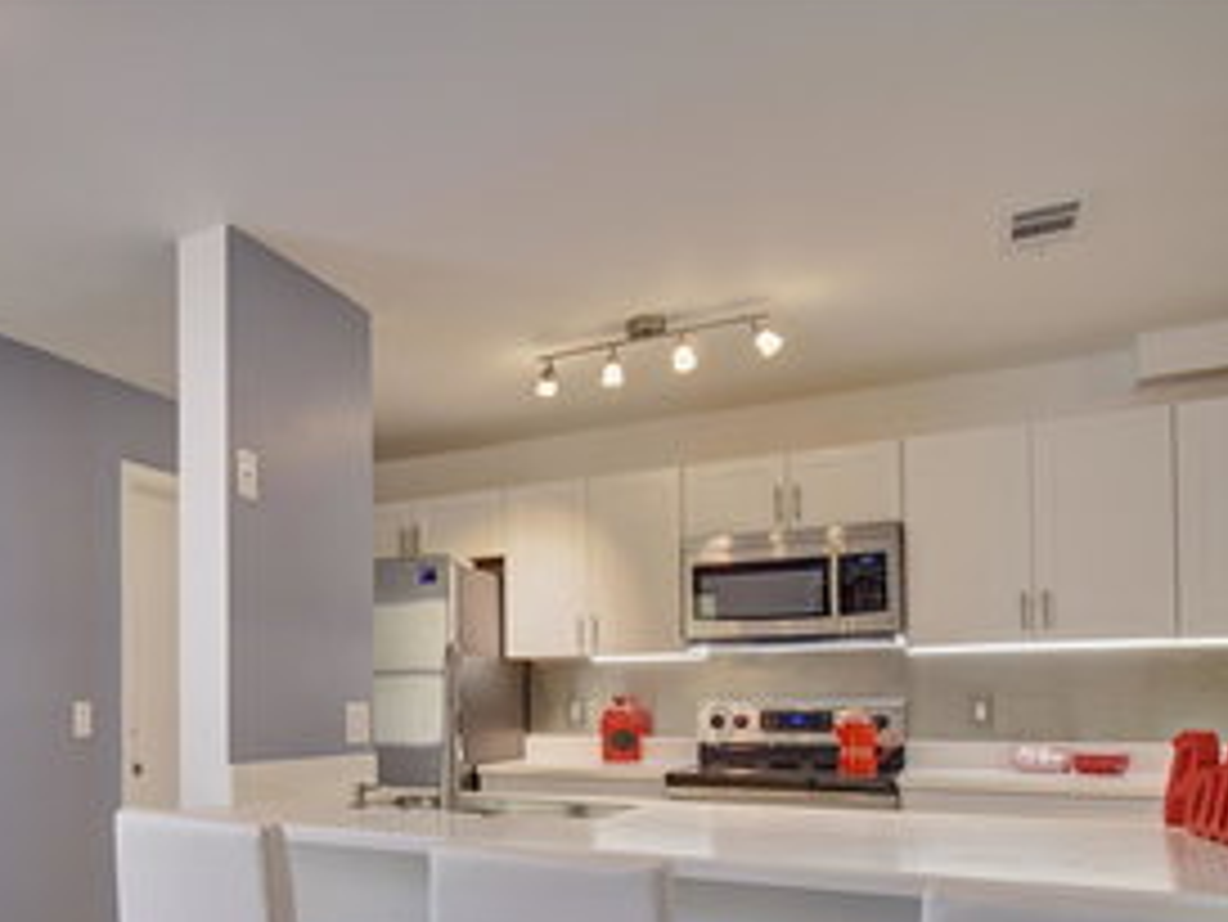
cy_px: 693
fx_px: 988
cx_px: 299
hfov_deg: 60.1
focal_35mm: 28
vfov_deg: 48.1
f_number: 11
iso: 100
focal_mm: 11
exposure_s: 1/5
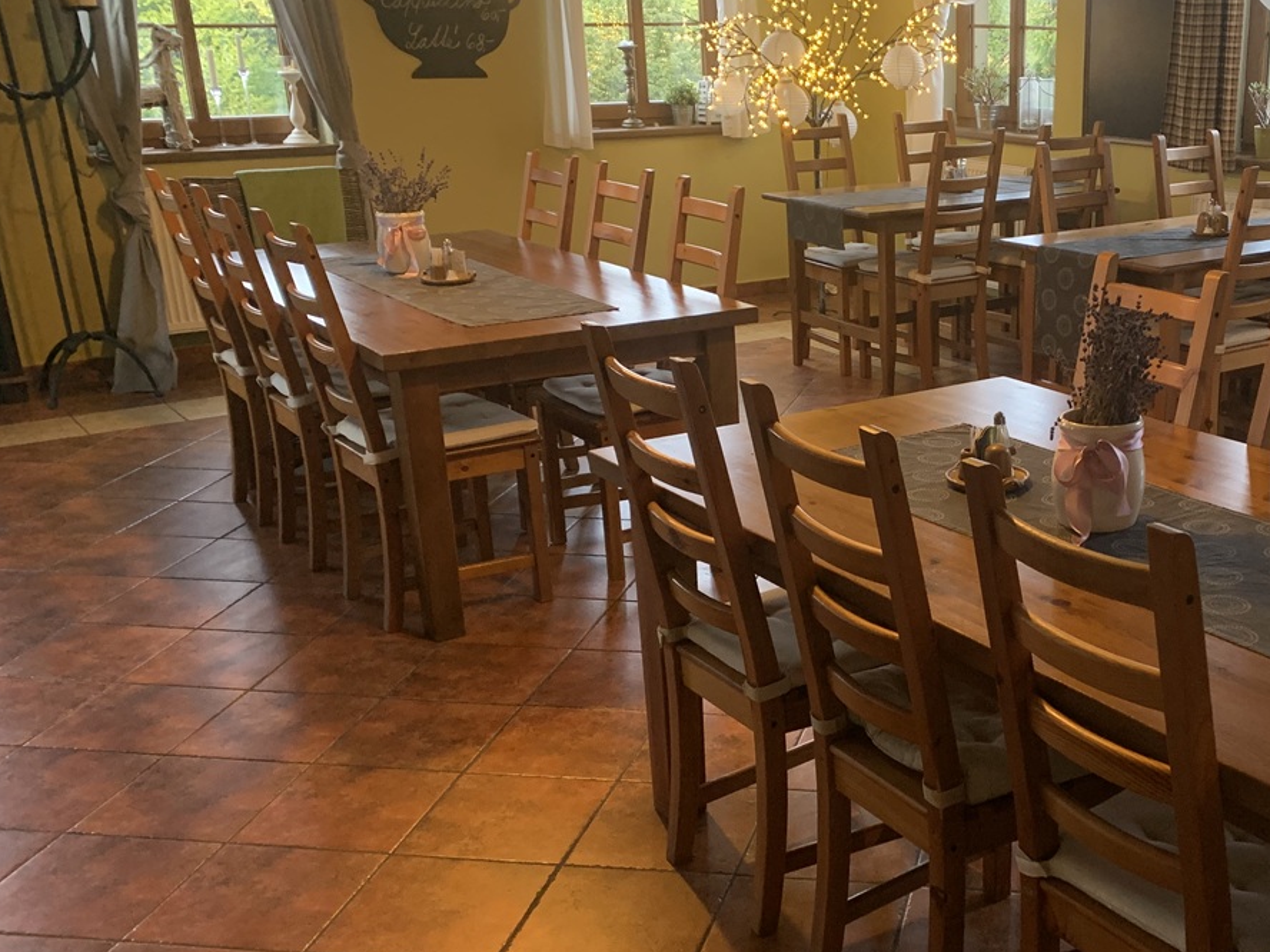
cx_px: 978
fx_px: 1504
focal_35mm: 41
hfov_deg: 44.0
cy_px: 613
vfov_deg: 34.9
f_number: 1.8
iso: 160
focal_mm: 4.25
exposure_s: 1/50
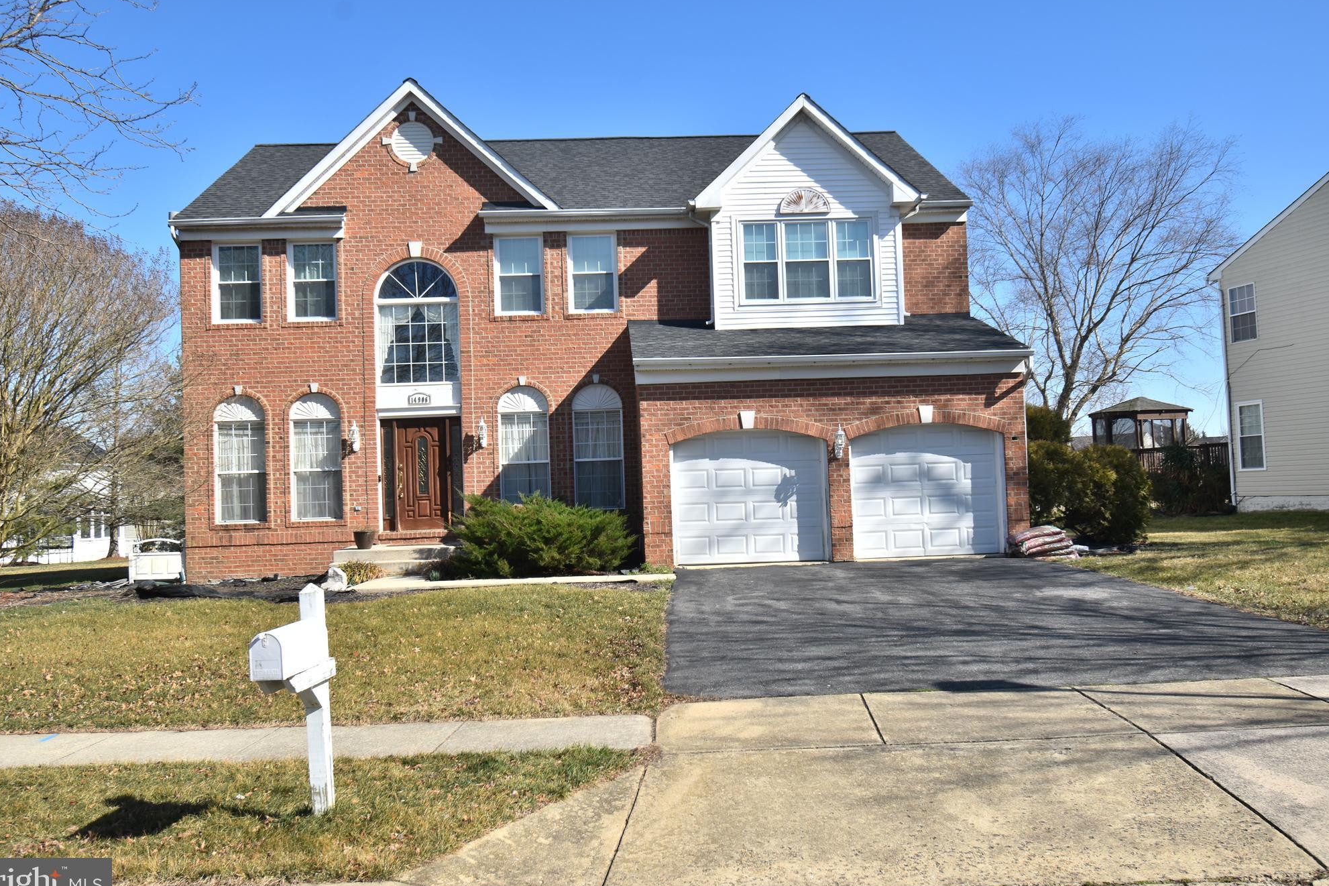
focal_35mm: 31
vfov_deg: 42.3
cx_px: 650
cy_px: 449
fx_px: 1144
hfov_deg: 60.3
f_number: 9
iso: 100
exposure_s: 1/320
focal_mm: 20
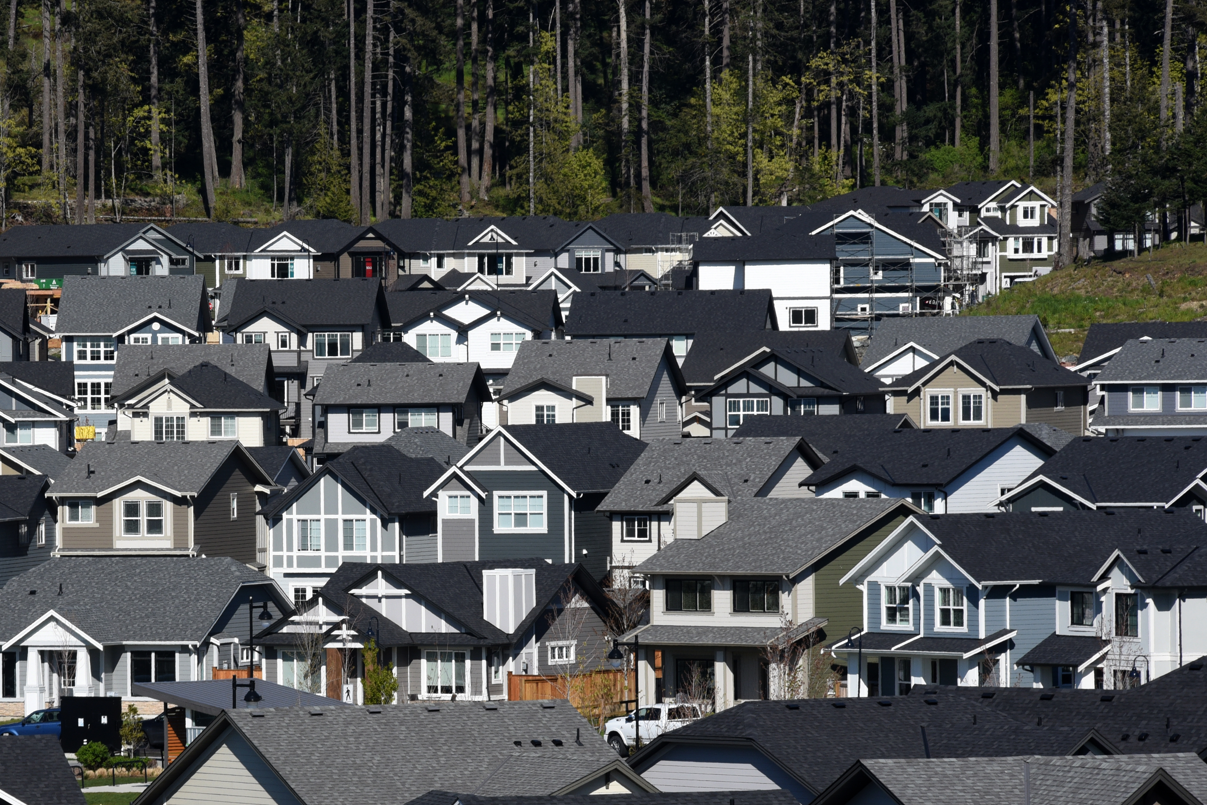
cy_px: 562
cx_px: 311
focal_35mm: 309
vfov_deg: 4.5
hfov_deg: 6.7
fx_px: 10363
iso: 400
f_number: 18
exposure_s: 1/400
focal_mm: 200
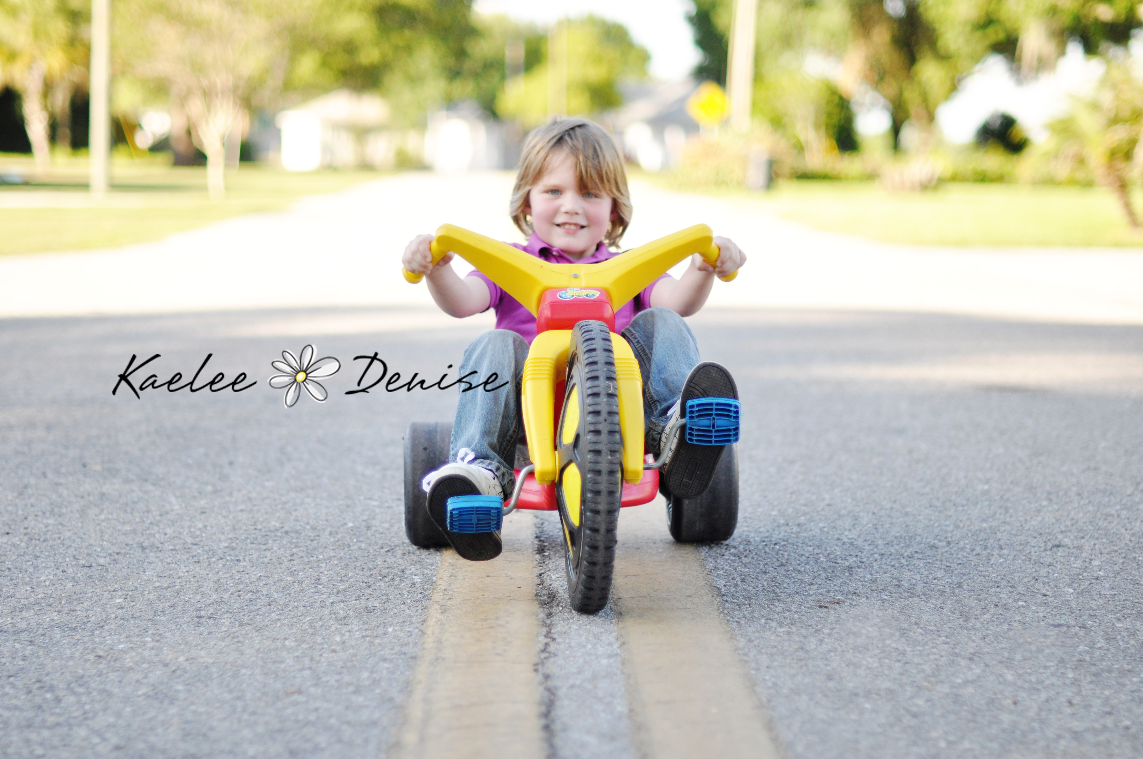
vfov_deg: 18.1
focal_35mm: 75
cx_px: 572
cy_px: 380
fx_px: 2378
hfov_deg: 27.0
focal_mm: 50
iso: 320
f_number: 1.6
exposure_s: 1/4000
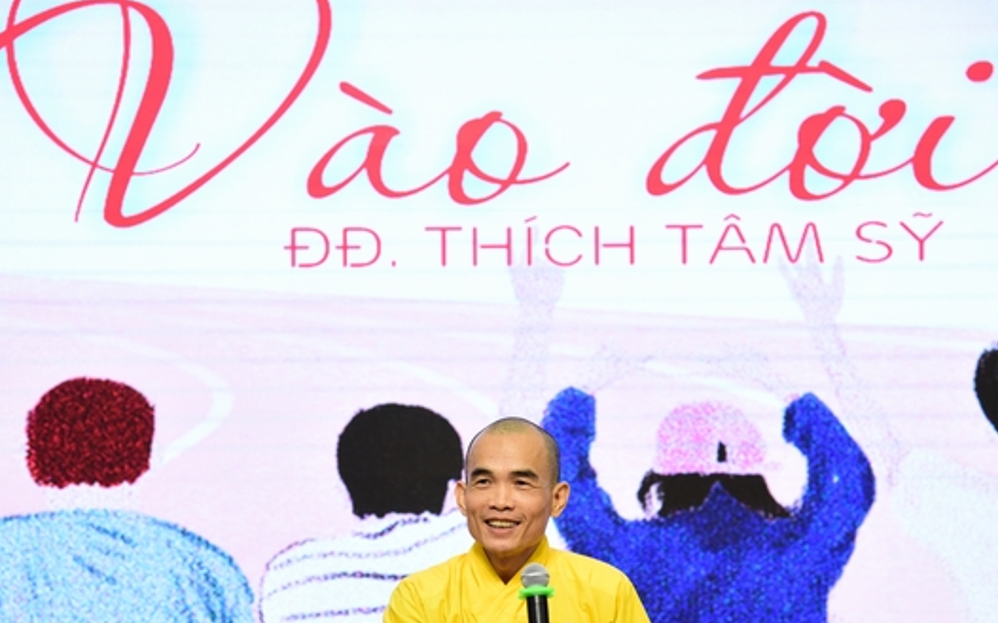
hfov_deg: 19.5
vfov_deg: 12.2
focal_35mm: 107
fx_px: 2909
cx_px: 500
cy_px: 383
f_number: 4.5
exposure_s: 1/80
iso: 1250
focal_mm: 85
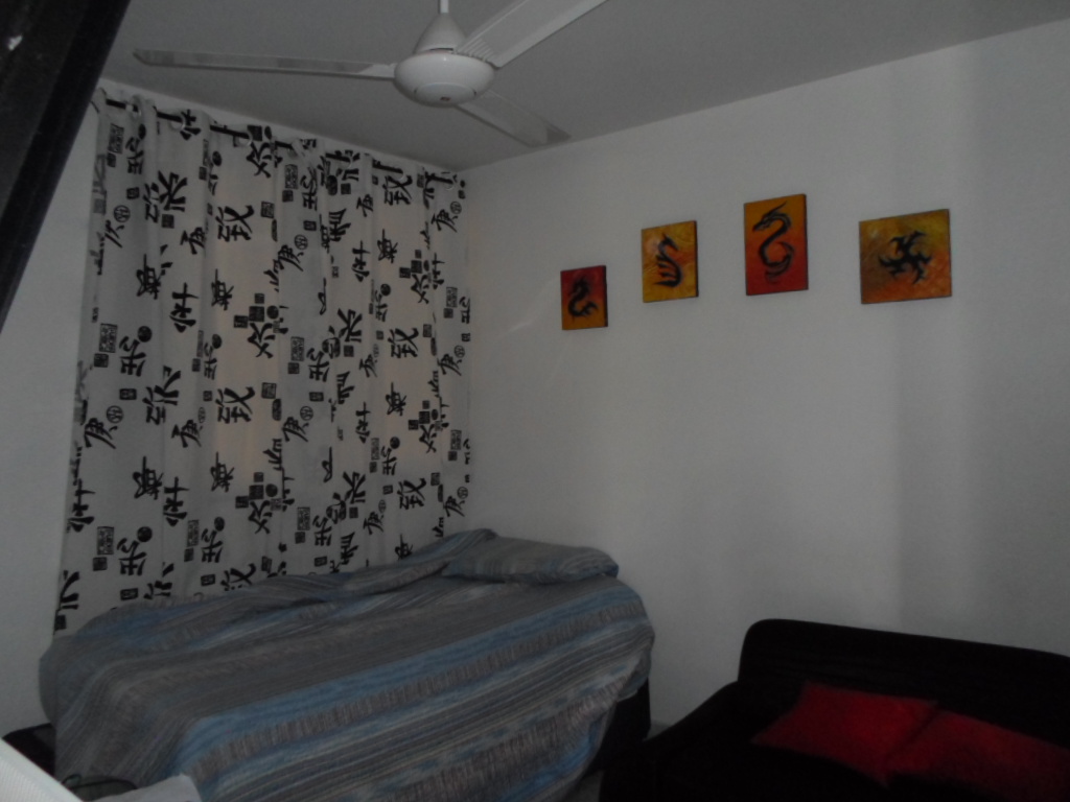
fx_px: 773
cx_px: 535
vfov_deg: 54.9
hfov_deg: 69.4
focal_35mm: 25
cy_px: 401
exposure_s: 1/30
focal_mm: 4.5
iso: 400
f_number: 2.5
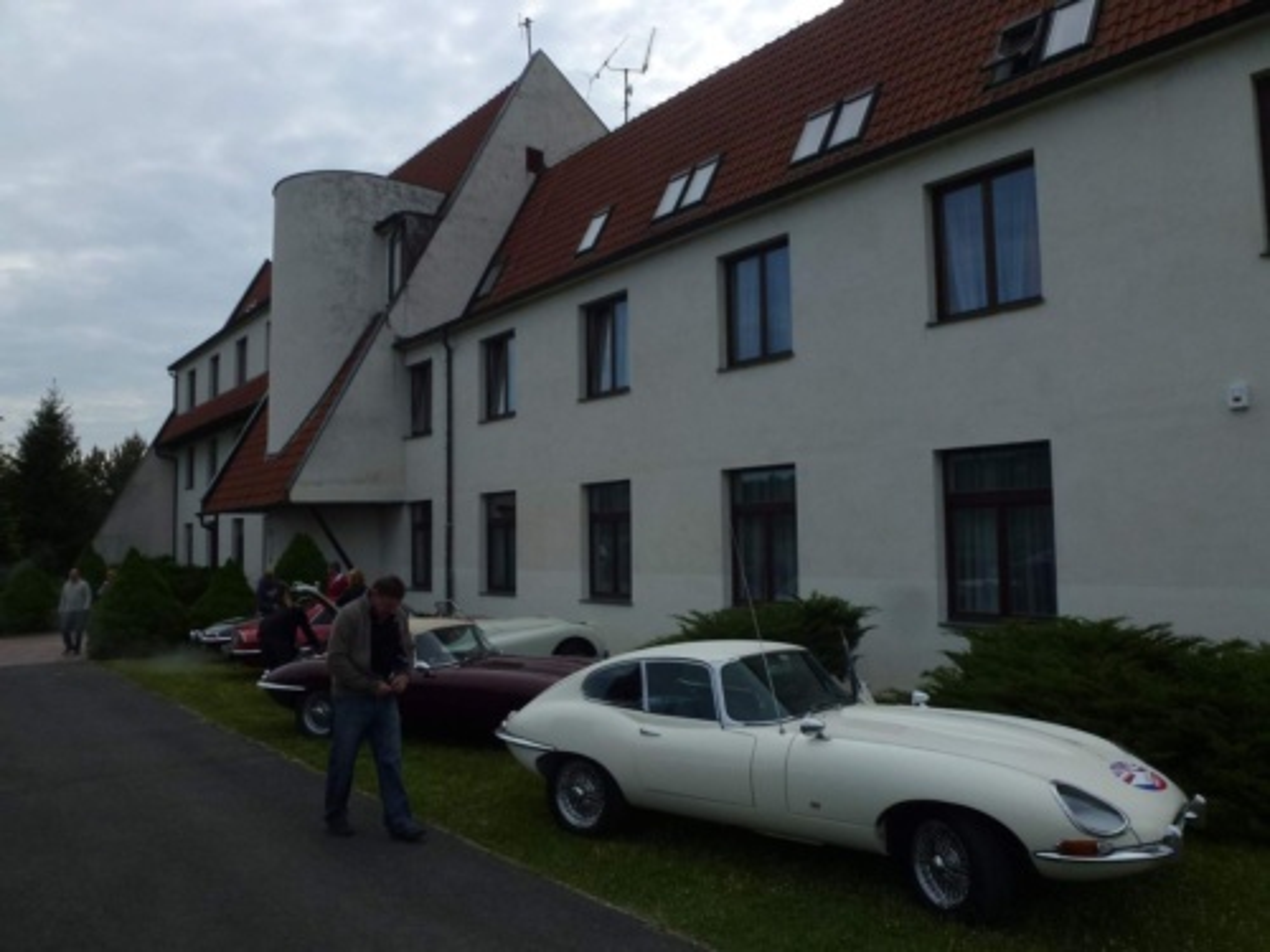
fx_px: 881
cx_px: 635
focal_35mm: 24
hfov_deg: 71.6
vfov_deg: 56.8
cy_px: 476
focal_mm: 4.3
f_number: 4
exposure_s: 1/1300
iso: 100
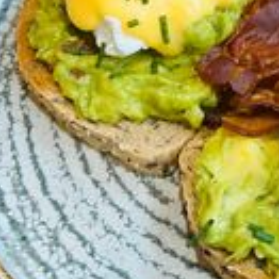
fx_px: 684
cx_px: 326
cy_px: 7
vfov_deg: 22.3
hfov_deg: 21.6
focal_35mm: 75
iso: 80
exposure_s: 1/50
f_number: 1.5
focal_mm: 5.7
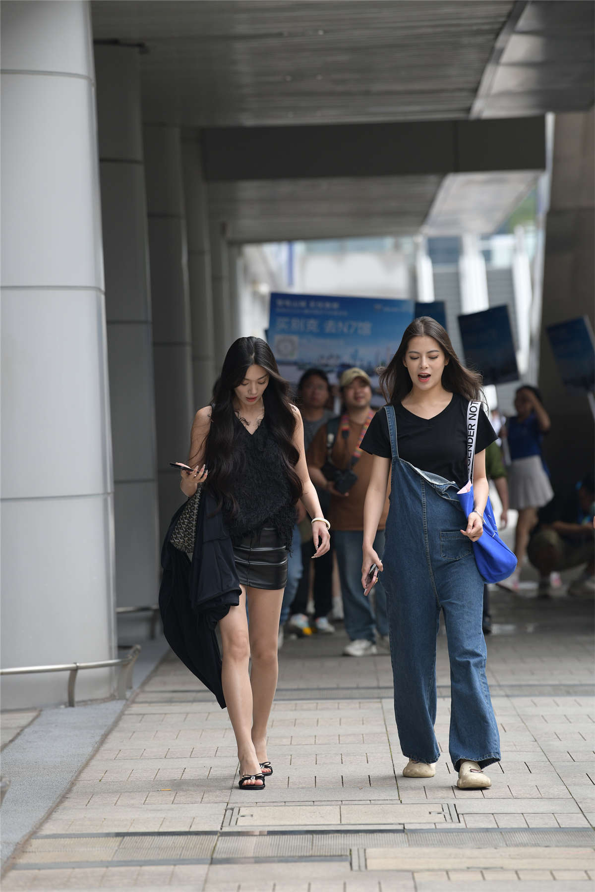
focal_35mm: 200
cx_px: 298
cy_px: 446
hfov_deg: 6.9
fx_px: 4958
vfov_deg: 10.3
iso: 640
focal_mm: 200
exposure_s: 1/800
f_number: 4.5
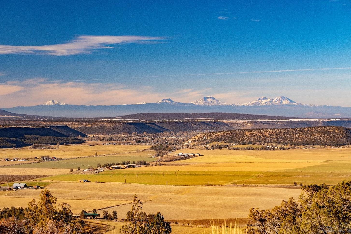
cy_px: 116
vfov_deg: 16.0
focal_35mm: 86
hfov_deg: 23.8
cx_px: 173
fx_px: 834
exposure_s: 1/100
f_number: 9
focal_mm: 55
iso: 160
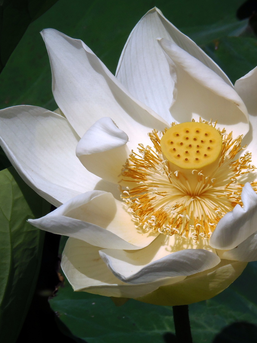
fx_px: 2435
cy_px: 171
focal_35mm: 246
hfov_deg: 6.0
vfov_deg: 8.0
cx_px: 193
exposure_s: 1/1000
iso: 64
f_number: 6.6
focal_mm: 34
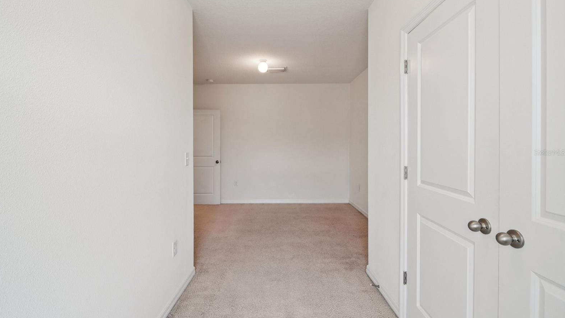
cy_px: 153
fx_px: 240
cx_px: 279
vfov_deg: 67.1
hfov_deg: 99.4
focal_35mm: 16
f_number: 8
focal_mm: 10
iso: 400
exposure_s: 1/30
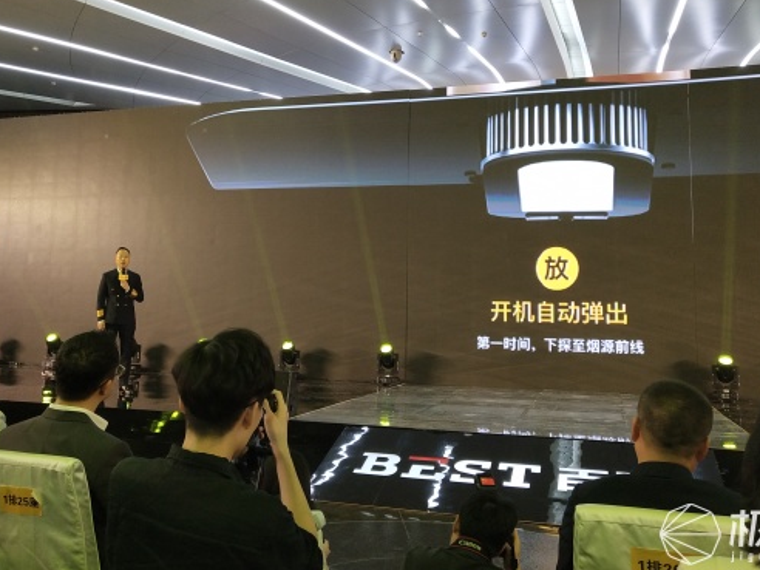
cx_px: 357
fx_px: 856
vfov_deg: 36.7
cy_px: 226
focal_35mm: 39
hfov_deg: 47.8
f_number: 1.8
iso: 245
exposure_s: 1/100
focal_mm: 3.95
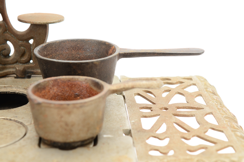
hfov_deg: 24.7
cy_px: 81
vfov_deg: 16.5
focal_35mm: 82
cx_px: 122
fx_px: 558
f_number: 9
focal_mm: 55
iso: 320
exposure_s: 1/60
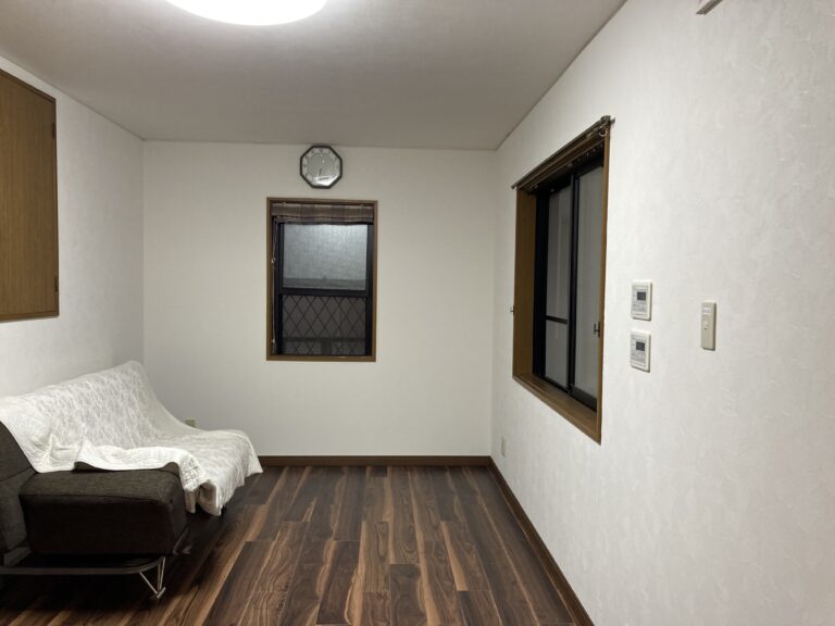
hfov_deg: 63.4
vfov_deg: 49.7
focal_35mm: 28
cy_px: 313
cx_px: 418
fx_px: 675
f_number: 1.8
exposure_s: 1/60
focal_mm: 3.99
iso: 100
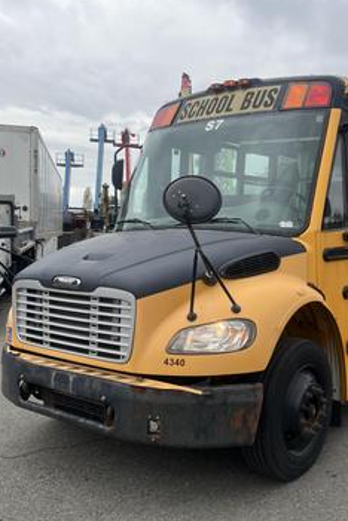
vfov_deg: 51.9
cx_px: 241
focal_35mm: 37
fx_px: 536
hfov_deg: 35.5
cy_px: 258
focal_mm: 5.1
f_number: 1.6
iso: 50
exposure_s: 1/756
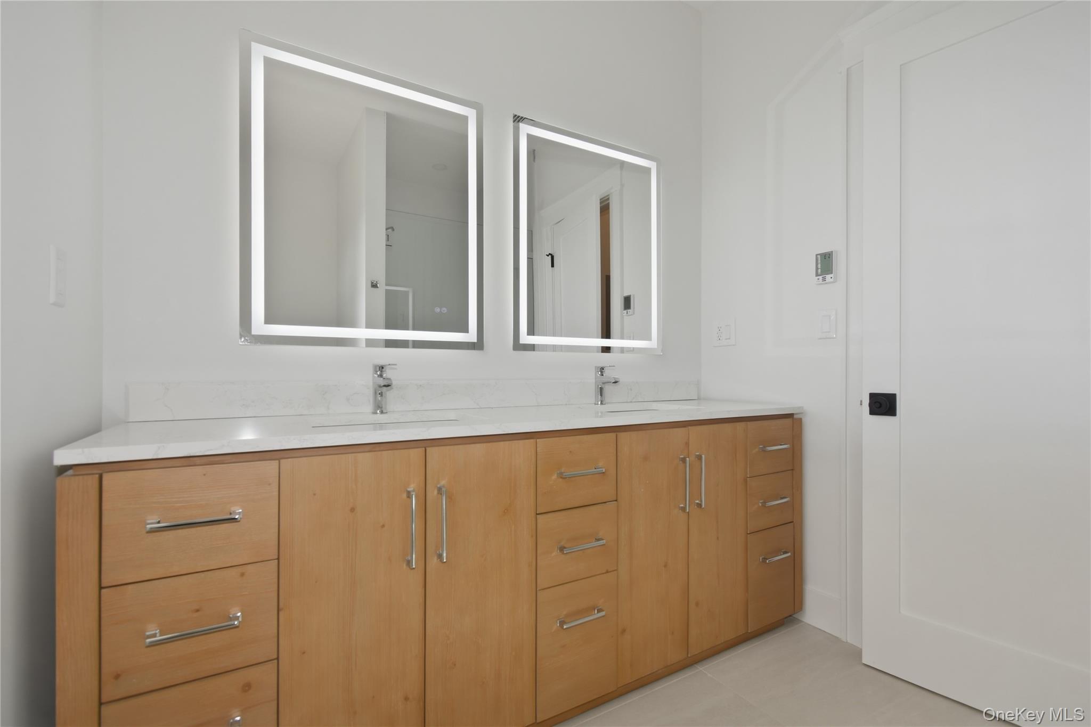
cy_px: 364
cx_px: 546
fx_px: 455
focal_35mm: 15
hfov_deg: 100.4
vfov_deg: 77.3
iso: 110
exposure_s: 1/125
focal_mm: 10
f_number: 5.6
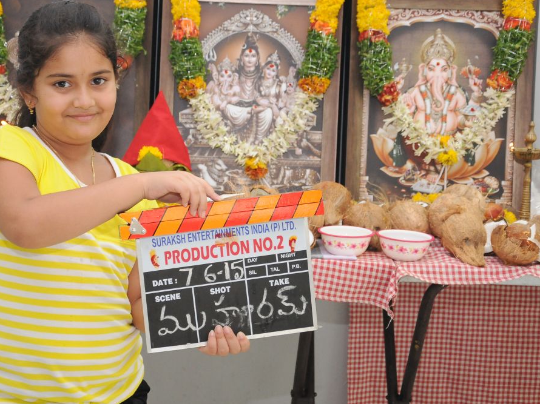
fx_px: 983
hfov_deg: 30.7
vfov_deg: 23.3
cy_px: 200
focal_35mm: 63
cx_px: 231
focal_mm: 38
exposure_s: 1/80
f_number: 4.5
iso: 1250
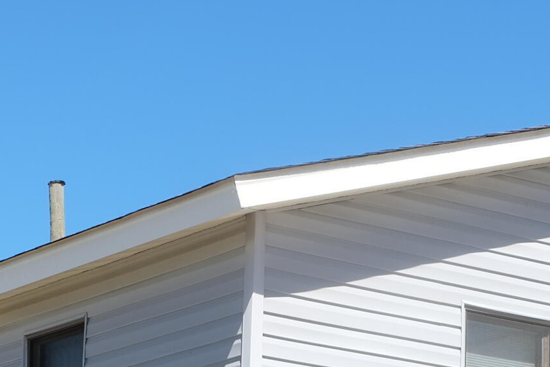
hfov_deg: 13.7
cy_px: 633
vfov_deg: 8.9
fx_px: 2262
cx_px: 554
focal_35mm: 148
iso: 200
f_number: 7.1
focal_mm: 28.2
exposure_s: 1/450
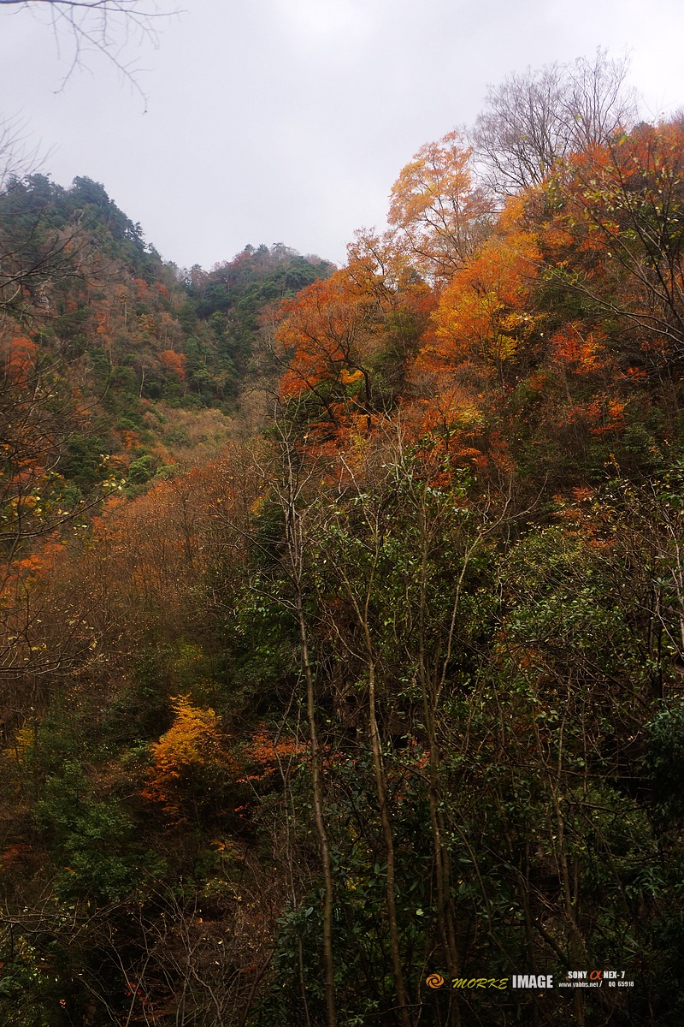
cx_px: 342
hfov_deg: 35.9
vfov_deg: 51.9
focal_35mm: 37
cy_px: 514
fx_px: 1054
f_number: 5
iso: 400
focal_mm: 25
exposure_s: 1/400
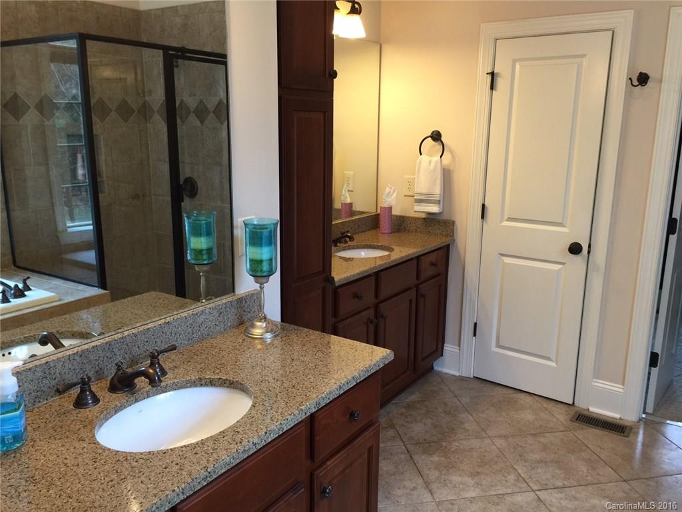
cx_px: 341
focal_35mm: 29
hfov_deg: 61.7
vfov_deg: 48.2
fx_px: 571
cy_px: 256
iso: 40
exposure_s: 1/15
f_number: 2.2
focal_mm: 4.15
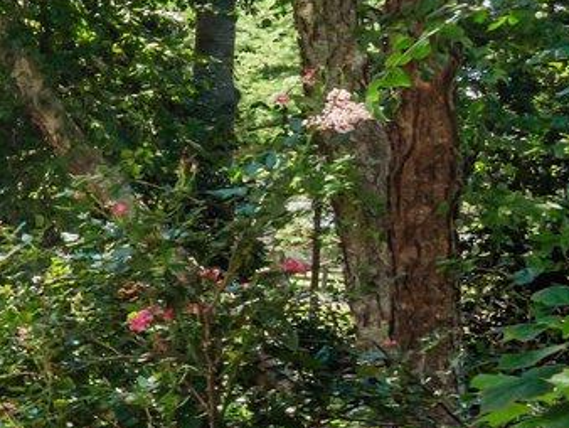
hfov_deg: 11.7
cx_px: -1079
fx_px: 1676
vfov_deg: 14.5
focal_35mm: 102
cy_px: 175
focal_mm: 17.5
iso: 400
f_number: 8
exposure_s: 1/250
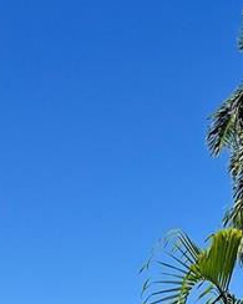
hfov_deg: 12.0
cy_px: 726
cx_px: 324
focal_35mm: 125
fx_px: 1124
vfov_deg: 12.3
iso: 50
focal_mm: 5.7
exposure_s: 1/5882
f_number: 1.5
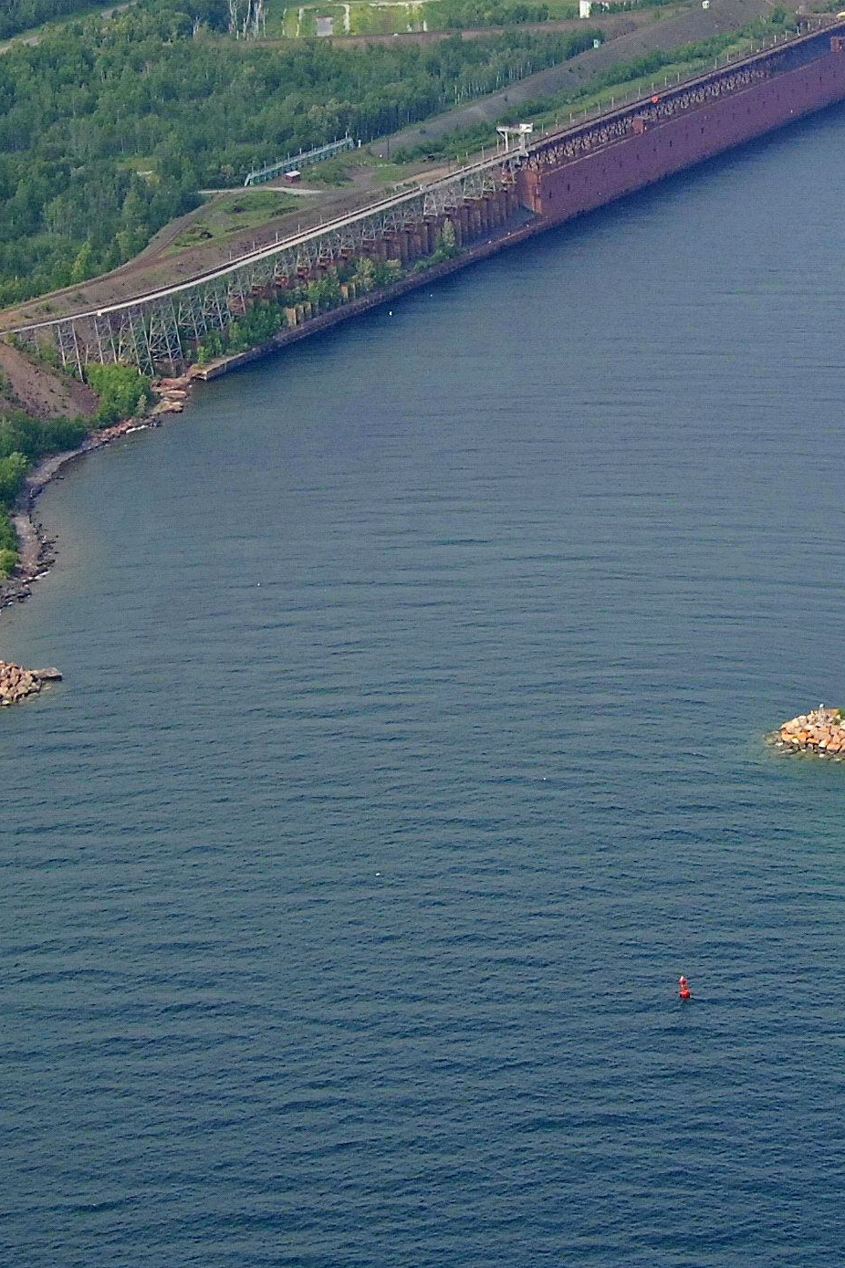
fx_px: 3908
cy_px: 382
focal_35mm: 111
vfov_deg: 18.4
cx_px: 720
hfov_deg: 12.3
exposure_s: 1/1000
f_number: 5.3
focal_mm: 24
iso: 400
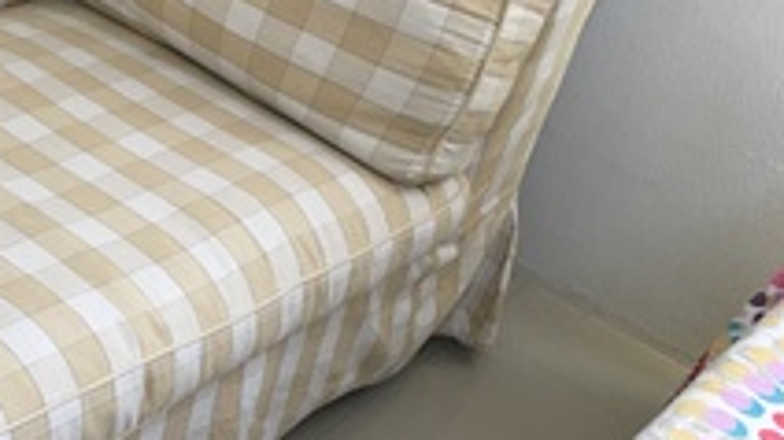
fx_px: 1413
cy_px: 205
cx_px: -24
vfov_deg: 17.7
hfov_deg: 28.8
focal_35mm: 68
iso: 25
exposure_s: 1/15
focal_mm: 4.15
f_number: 2.2
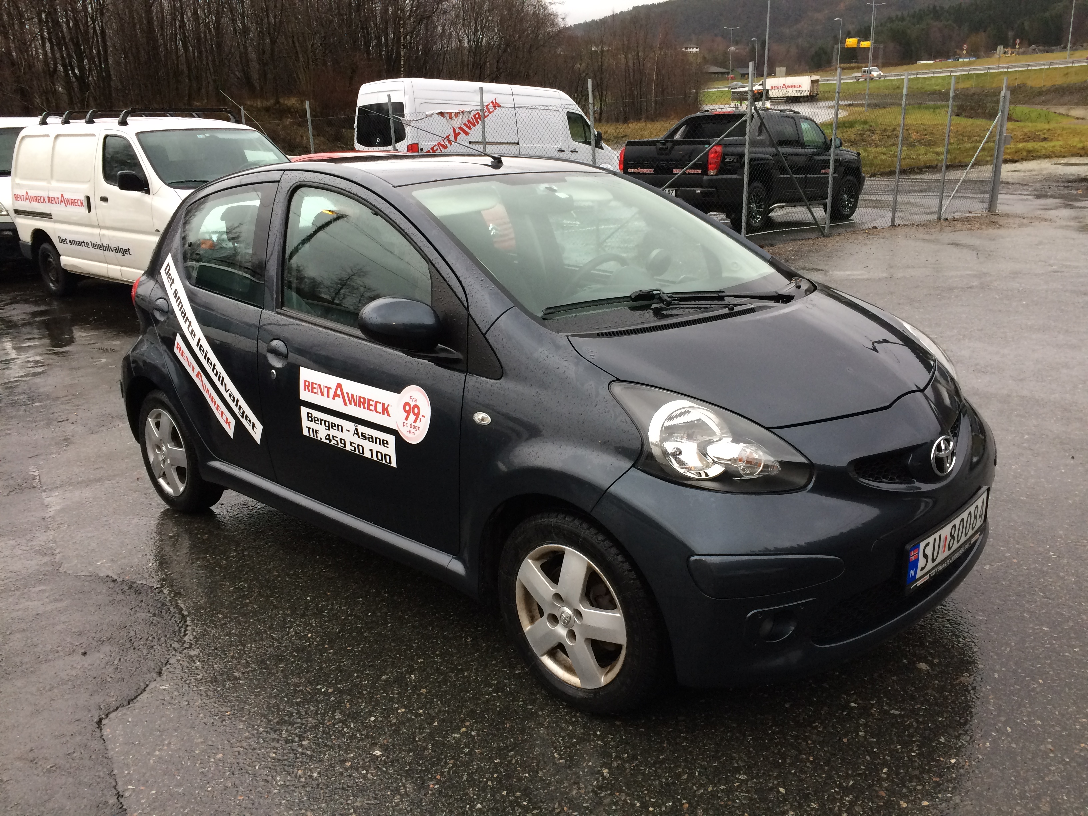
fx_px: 911
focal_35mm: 29
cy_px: 408
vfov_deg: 48.2
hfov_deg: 61.7
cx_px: 544
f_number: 2.2
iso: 64
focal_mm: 4.15
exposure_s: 1/33
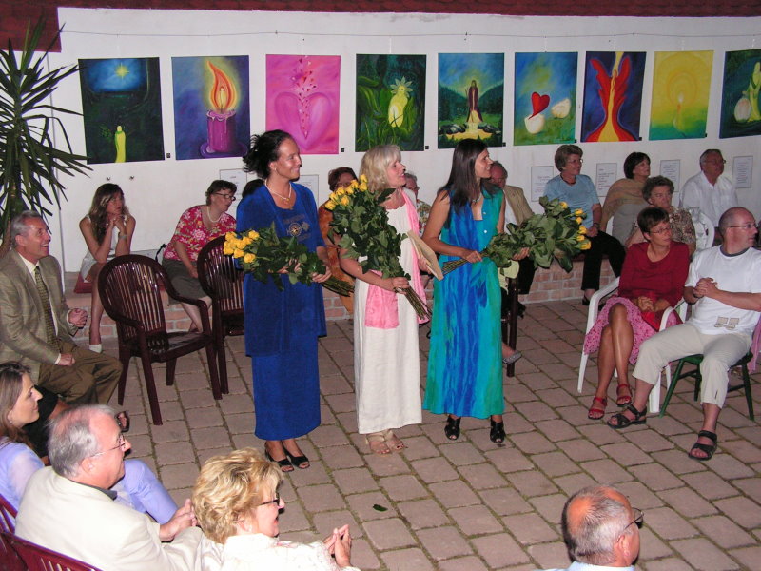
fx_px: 967
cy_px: 286
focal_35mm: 44
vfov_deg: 32.9
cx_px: 380
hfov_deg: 42.9
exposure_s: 1/40
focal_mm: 7.4
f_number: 3.2
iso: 200
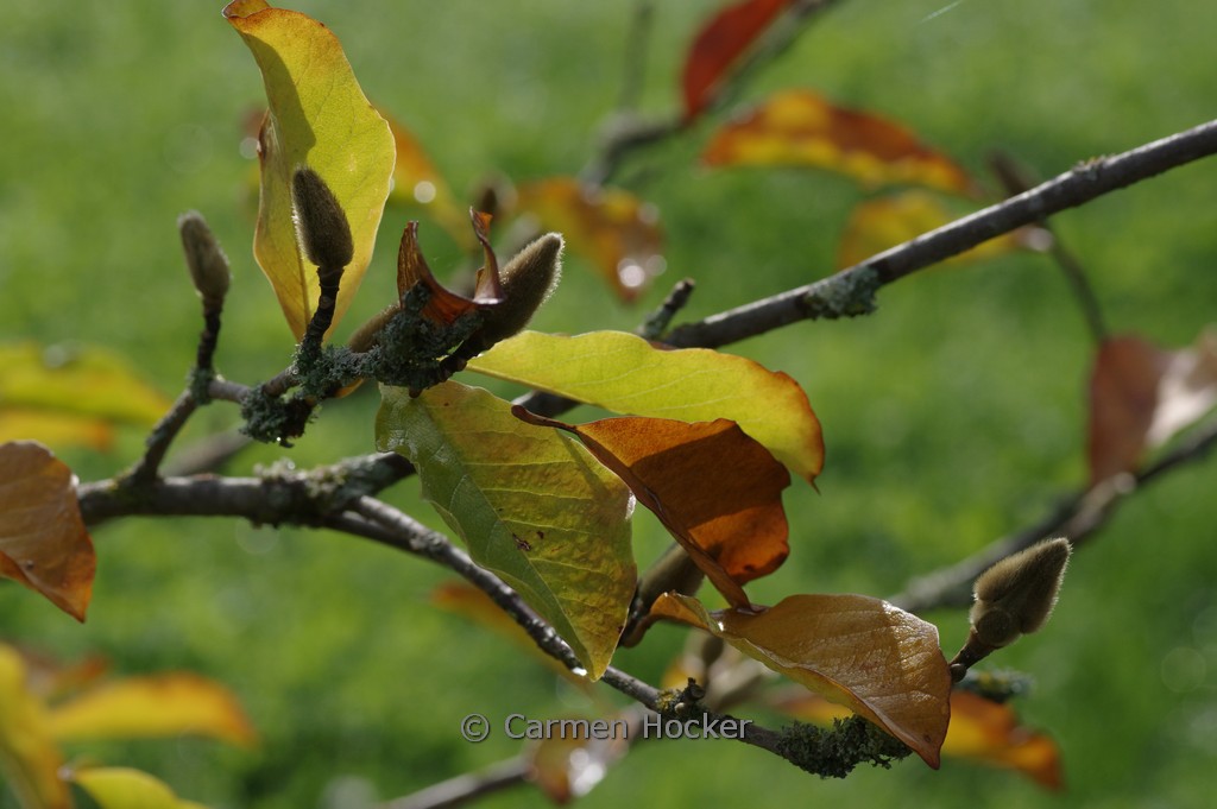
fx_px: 5067
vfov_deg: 9.1
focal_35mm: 150
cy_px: 404
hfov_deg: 13.7
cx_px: 608
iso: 400
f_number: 8
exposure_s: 1/800
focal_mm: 100
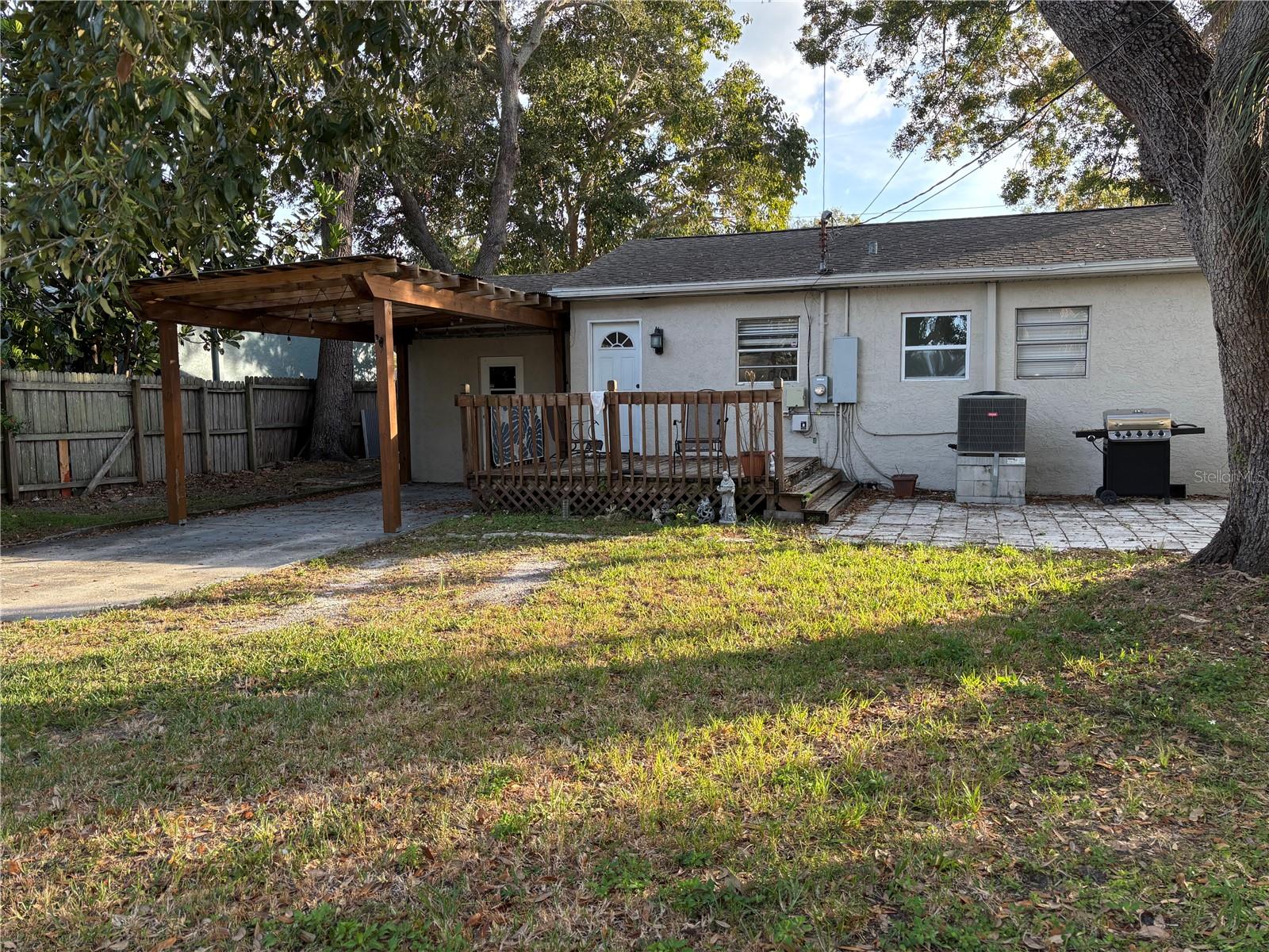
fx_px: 953
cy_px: 476
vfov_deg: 53.1
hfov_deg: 67.3
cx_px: 634
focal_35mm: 26
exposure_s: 1/268
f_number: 1.6
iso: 50
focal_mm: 5.96
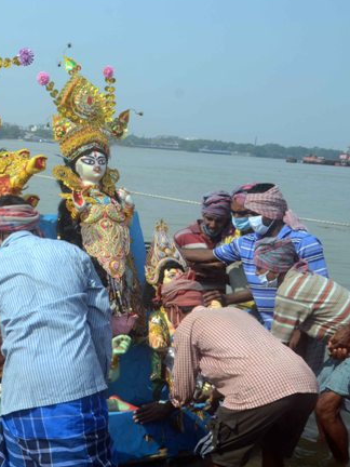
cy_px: 236
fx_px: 647
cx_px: 5
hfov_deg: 28.5
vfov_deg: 39.7
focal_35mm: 48
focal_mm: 18
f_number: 9
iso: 160
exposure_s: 1/200
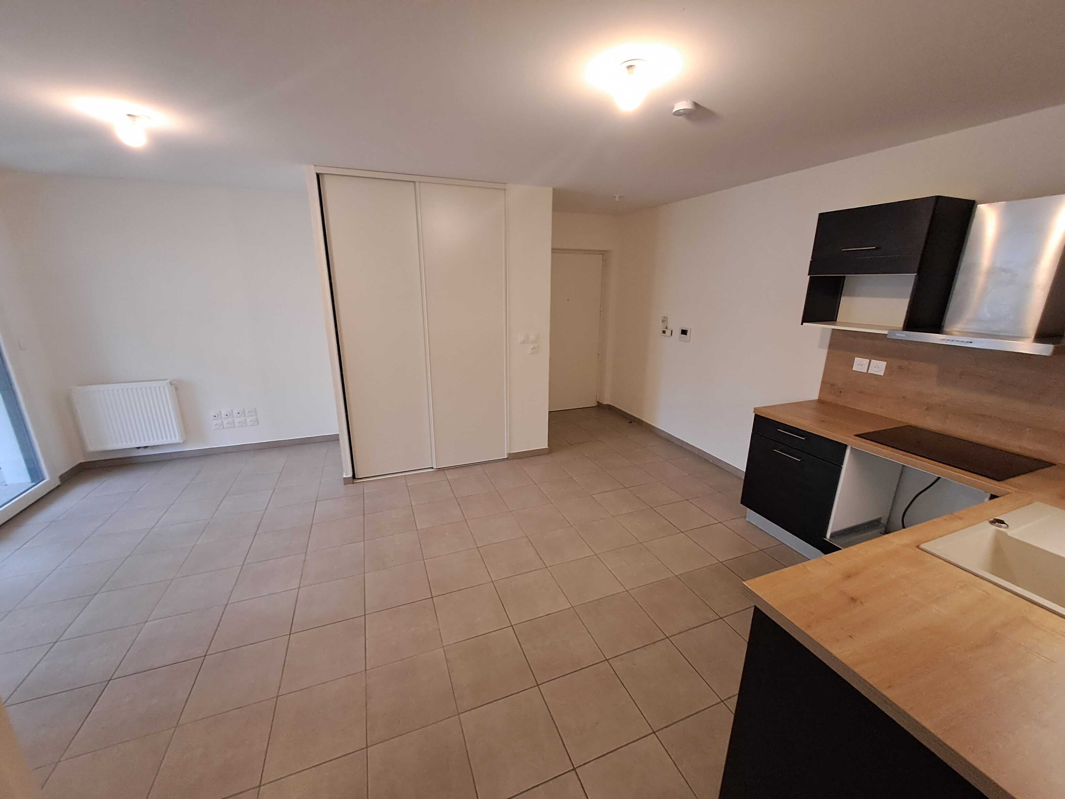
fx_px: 400
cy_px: 400
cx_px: 532
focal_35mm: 13
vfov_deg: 89.9
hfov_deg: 106.2
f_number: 2.2
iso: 250
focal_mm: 1.42
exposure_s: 1/33
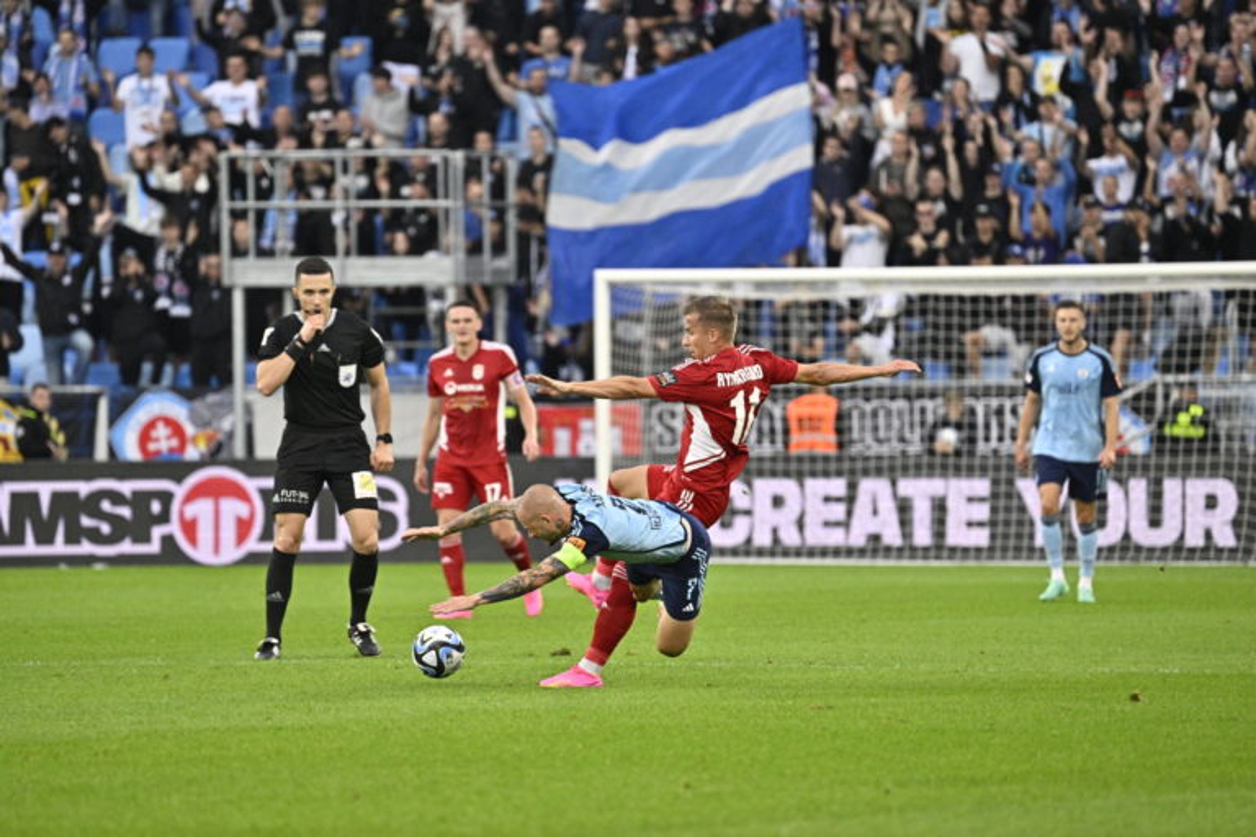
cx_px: 628
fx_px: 13954
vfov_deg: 3.4
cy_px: 418
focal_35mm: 400
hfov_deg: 5.2
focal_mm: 400
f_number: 5.6
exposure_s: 1/1600
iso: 4000
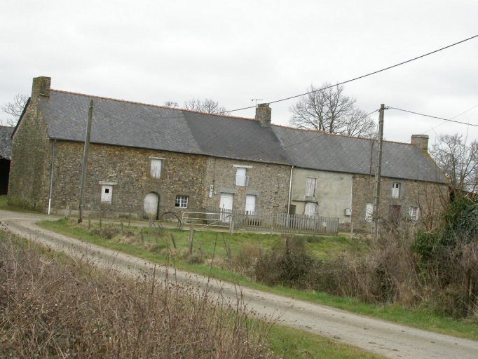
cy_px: 180
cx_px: 239
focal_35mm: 67
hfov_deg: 29.0
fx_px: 926
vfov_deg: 21.9
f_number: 4.7
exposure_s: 1/178
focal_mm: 14
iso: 100
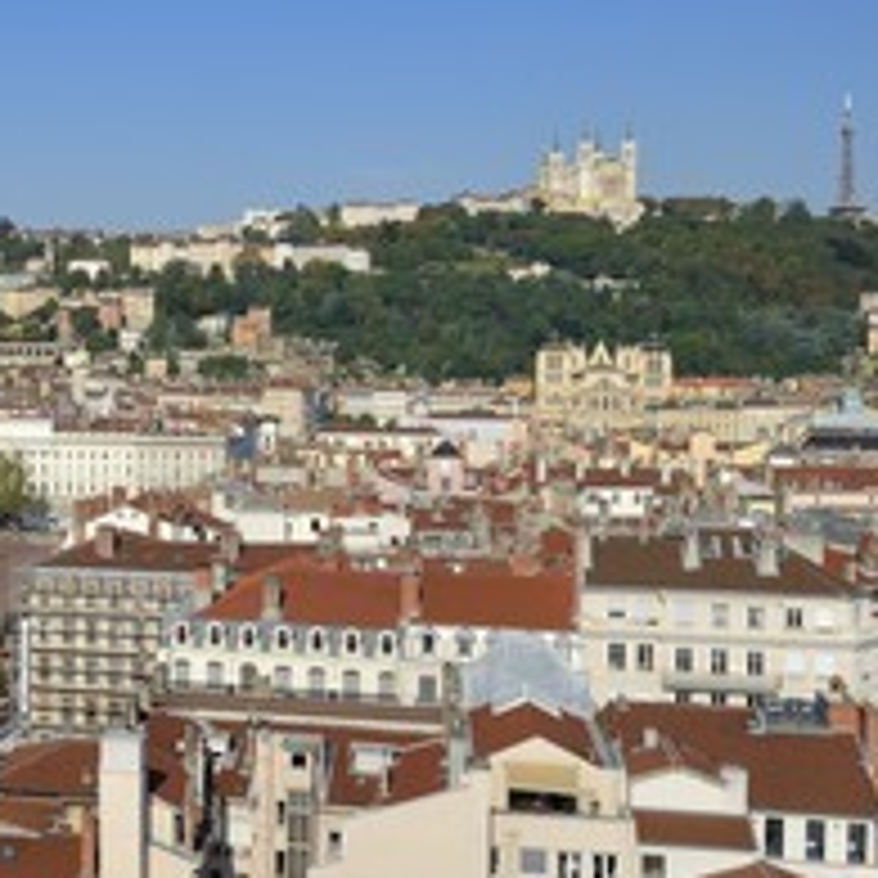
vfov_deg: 32.2
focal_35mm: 53
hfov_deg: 30.0
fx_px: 1521
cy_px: 414
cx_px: -5
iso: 100
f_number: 13
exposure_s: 1/250
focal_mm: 29
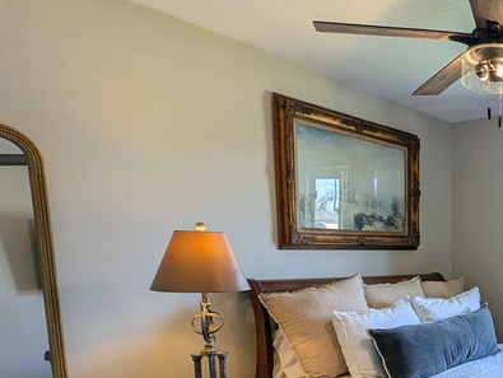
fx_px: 451
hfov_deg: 47.9
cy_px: 313
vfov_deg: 43.0
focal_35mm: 31
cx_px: 507
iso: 39
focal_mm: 2.23
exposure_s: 1/45.5
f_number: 1.95
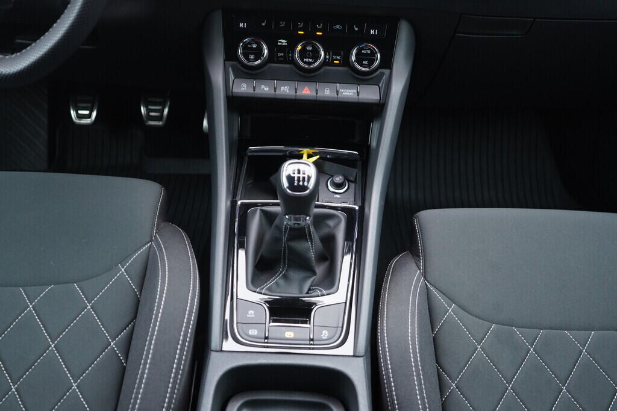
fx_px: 617
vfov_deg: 36.9
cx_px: 308
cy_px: 206
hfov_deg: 53.1
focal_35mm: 36
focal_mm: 24
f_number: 2.8
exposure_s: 1/40
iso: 640
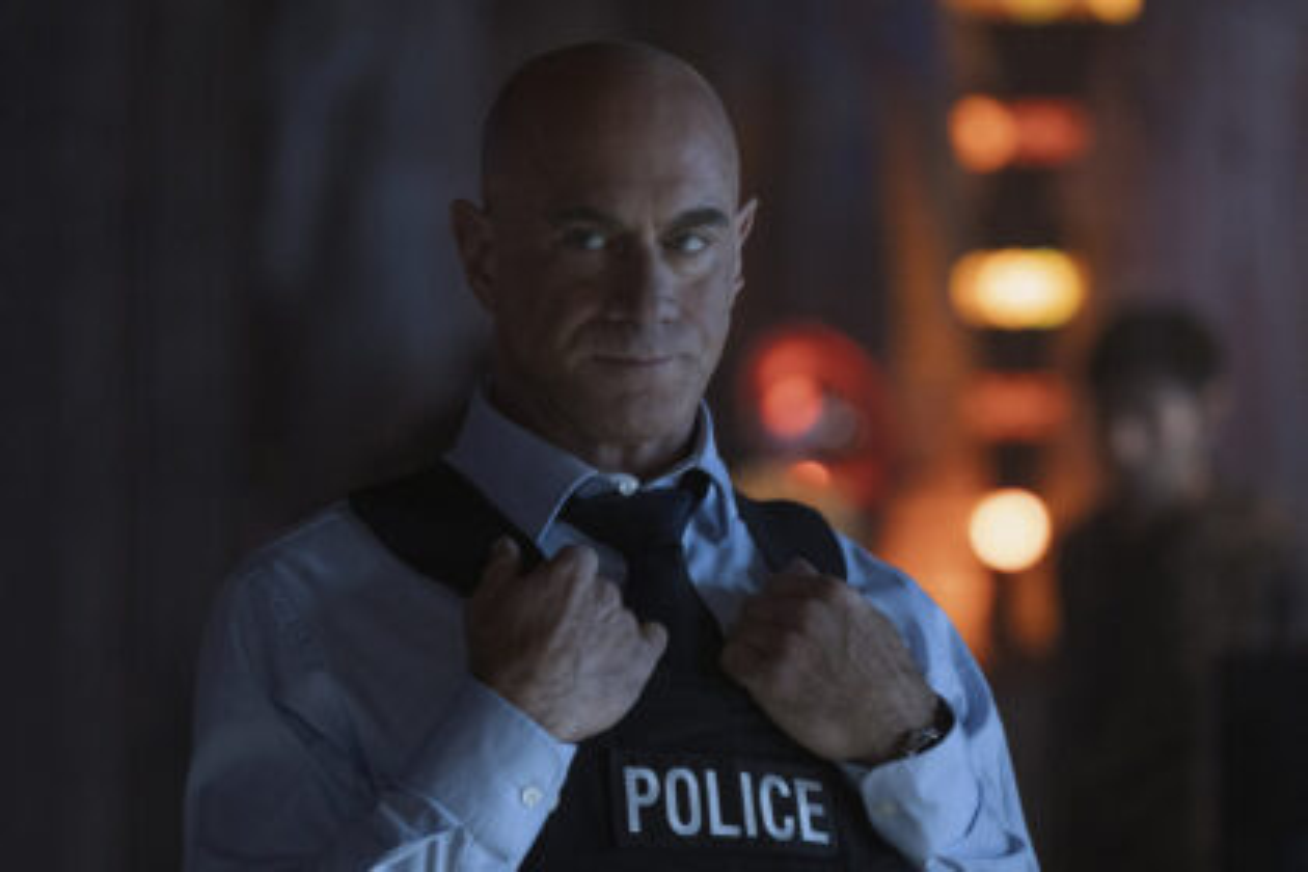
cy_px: 436
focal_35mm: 200
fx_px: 7266
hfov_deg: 10.3
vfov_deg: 6.9
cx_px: 654
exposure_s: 1/400
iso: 8000
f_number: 4.5
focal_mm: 200
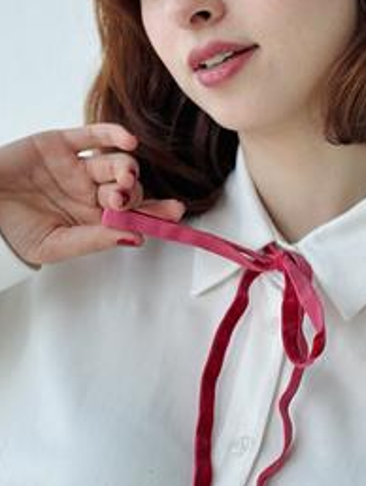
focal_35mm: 99
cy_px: 186
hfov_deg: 14.9
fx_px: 1393
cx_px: 298
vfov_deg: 19.8
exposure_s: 1/597
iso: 80
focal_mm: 6.86
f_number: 1.78
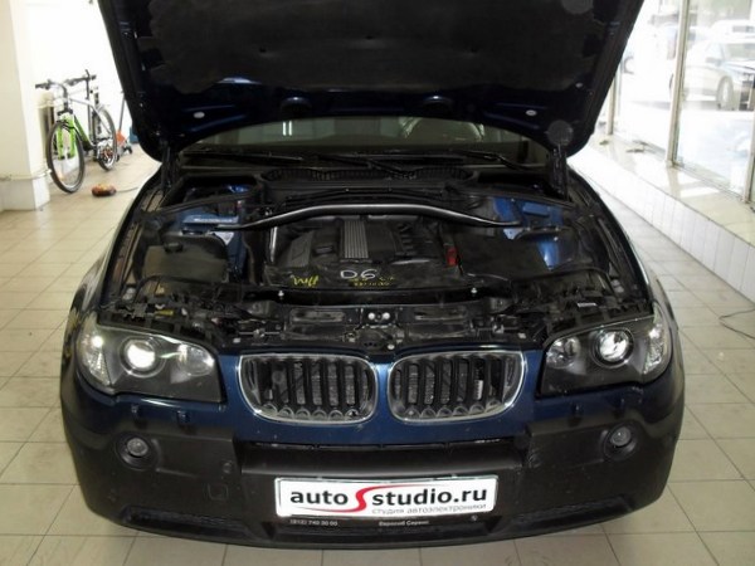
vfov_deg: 40.7
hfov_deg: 52.6
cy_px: 283
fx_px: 763
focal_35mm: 35
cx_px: 378
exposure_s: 1/45
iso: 200
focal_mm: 6.3
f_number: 3.2
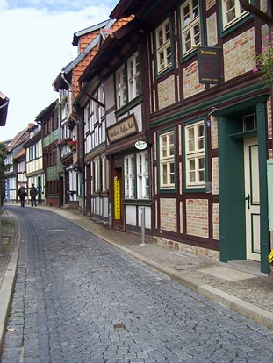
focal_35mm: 39
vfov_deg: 47.8
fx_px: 410
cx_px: 136
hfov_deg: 36.9
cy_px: 180
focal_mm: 6.3
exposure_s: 1/250
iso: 64
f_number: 2.8
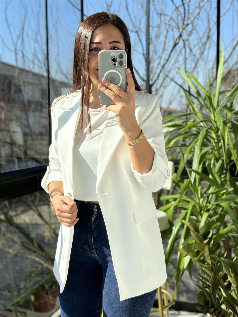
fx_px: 440
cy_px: 158
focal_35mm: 48
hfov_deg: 30.3
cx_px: 119
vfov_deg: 39.7
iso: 64
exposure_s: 1/966
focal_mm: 6.86
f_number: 1.78
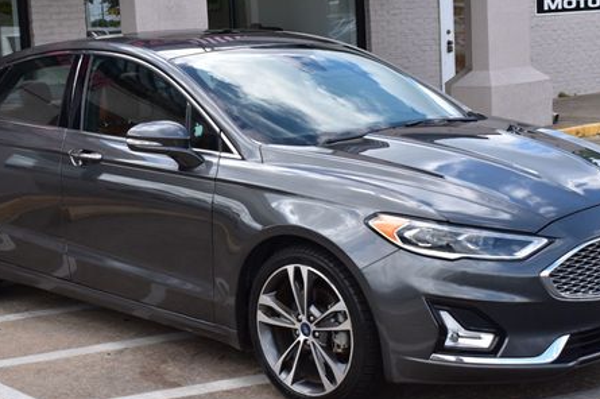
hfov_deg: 29.2
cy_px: 209
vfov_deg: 19.7
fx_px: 1149
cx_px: 229
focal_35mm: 69
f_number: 10
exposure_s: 1/320
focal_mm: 32
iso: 400
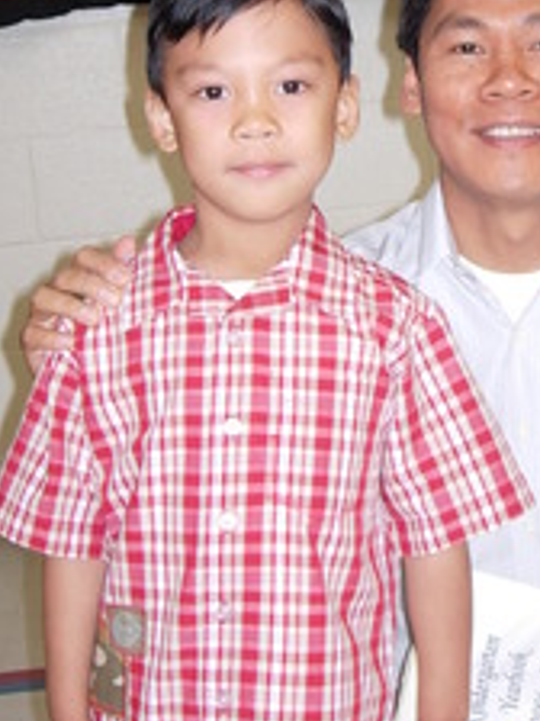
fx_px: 1830
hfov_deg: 16.7
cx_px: 418
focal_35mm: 88
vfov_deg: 22.0
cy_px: 151
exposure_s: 1/32
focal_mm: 8.5
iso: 79
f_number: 2.9
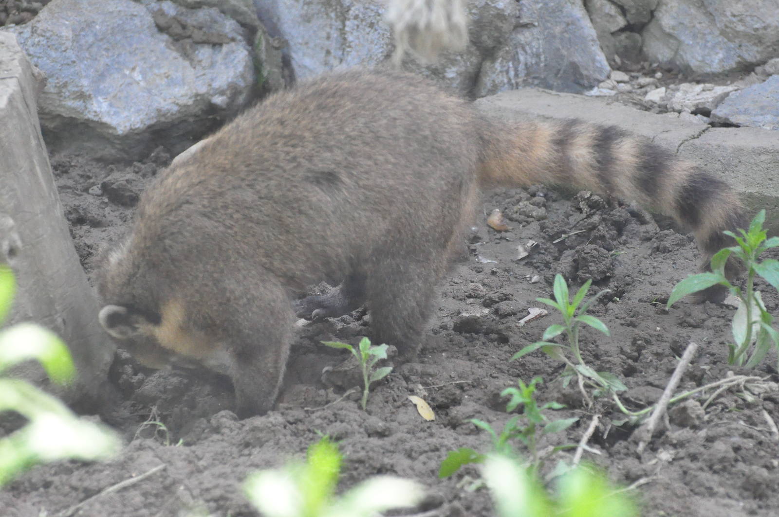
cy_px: 258
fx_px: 4701
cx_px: 390
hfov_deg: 9.5
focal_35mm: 218
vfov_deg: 6.3
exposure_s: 1/1000
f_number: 4.8
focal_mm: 145
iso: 3200
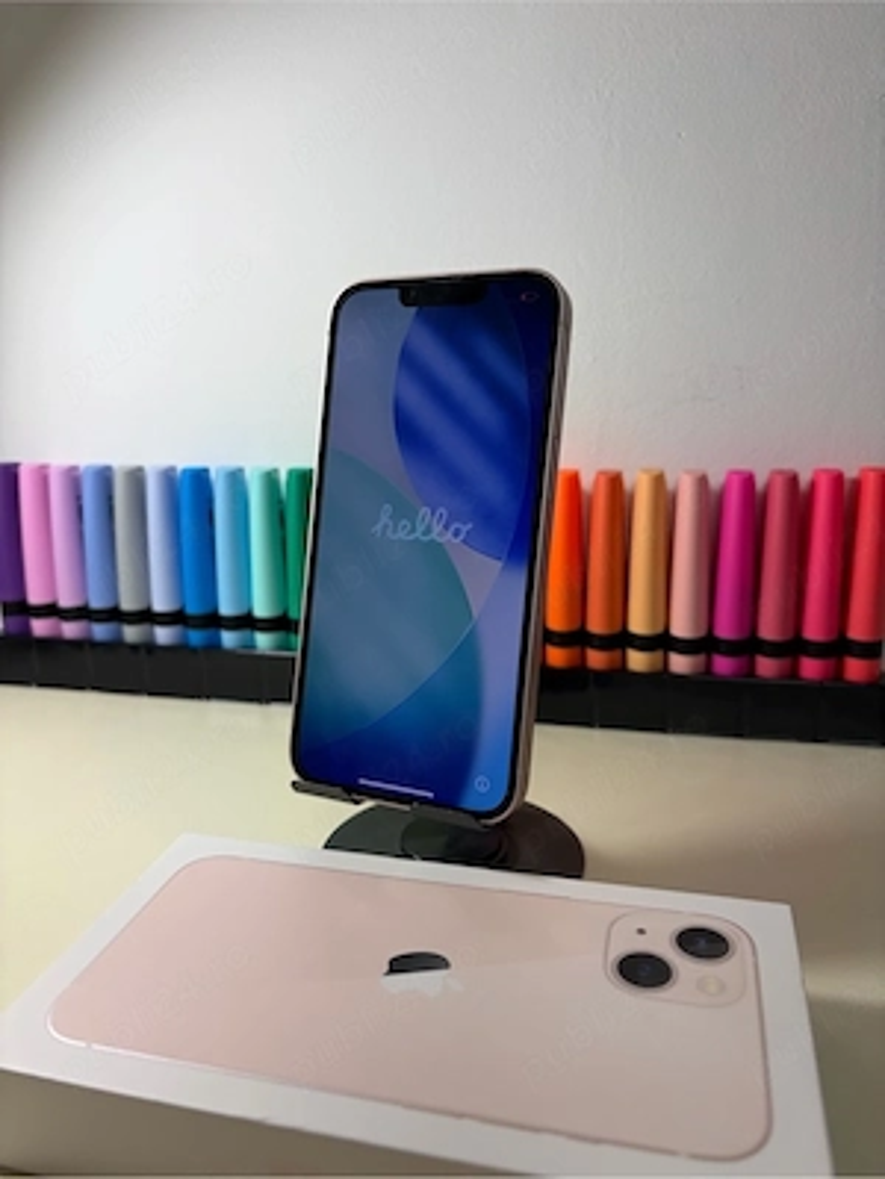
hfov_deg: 53.1
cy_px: 590
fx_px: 886
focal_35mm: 26
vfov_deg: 67.3
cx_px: 442
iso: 32
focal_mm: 5.96
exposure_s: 1/121
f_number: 1.6
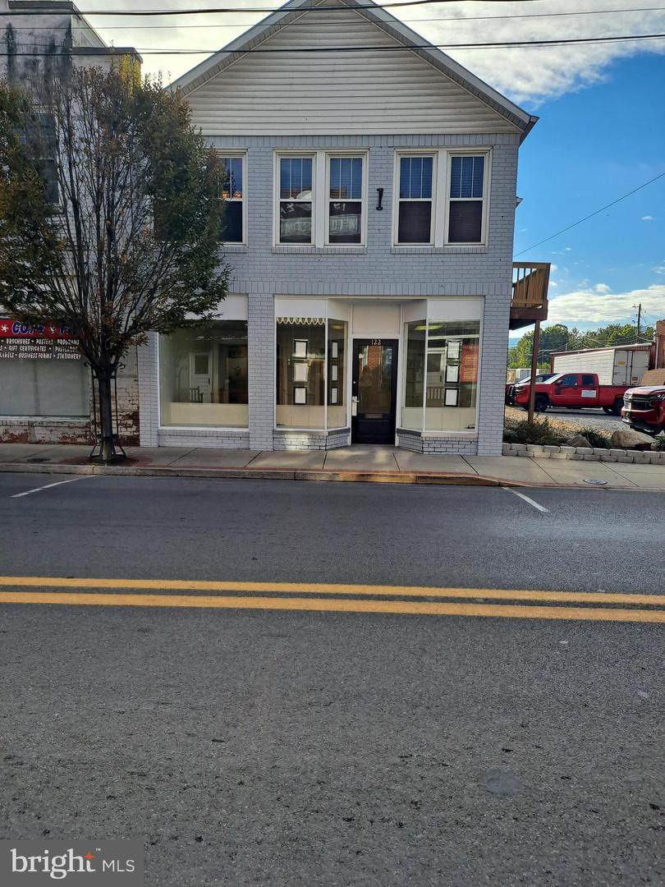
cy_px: 444
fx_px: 640
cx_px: 332
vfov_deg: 69.4
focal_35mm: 25
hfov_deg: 54.9
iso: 32
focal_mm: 4.6
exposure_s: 1/1183
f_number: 2
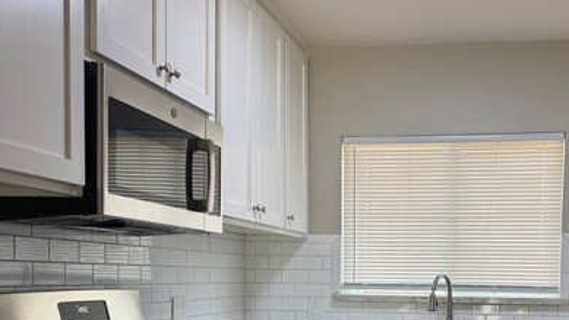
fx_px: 649
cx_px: 432
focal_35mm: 43
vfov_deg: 26.5
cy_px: 305
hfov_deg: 45.6
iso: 125
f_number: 1.78
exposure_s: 1/120
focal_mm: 6.76
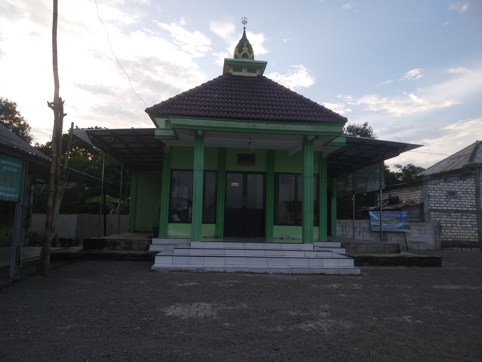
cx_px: 241
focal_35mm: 26
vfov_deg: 53.1
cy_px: 181
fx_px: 362
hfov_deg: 67.3
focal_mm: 3.83
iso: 125
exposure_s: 1/260
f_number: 2.2
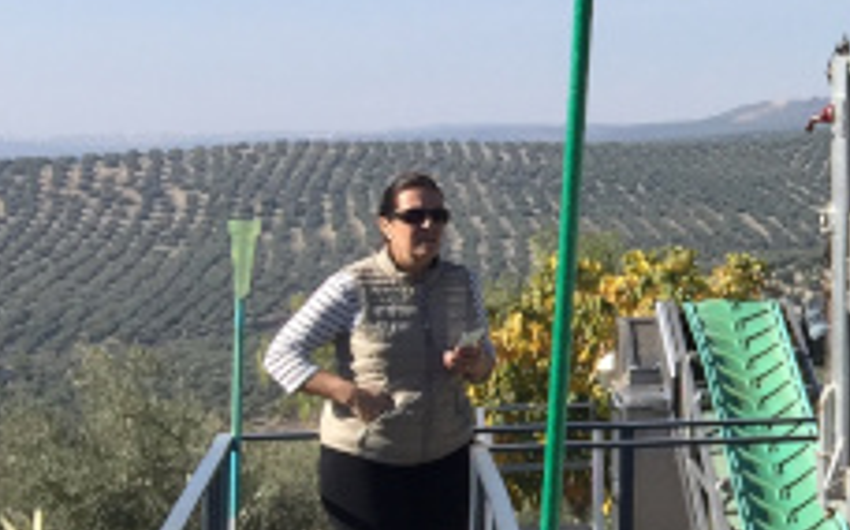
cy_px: 175
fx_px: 2499
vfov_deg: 12.1
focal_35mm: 108
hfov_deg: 16.7
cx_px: 1424
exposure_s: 1/1647
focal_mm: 4.15
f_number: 2.2
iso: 32
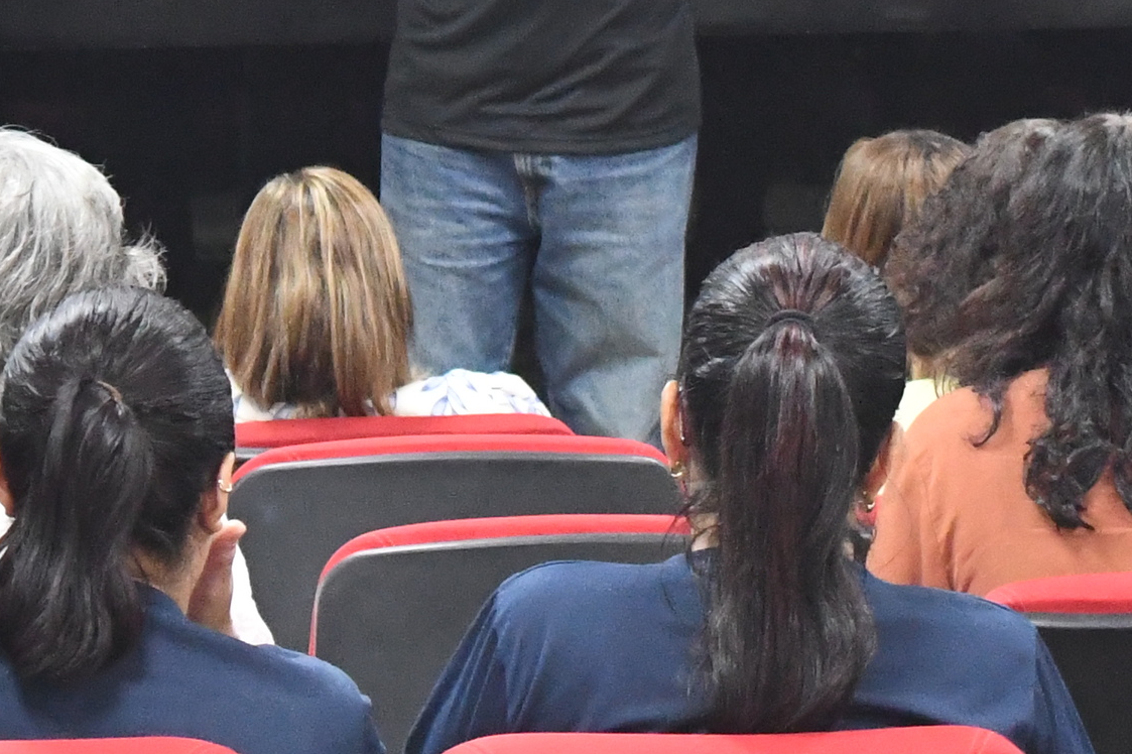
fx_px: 9587
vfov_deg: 4.5
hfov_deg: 6.8
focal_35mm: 305
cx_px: 406
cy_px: -462
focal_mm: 55
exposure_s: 1/60
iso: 4000
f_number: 5.6
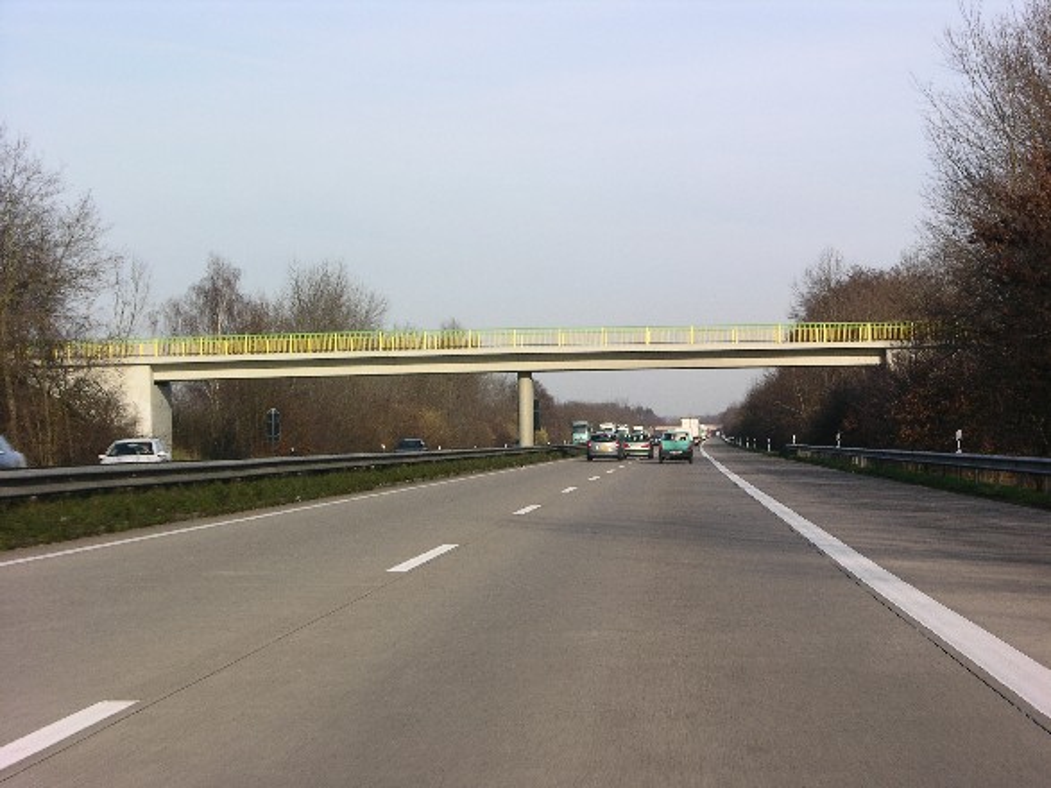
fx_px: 3036
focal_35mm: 100
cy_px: 394
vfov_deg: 14.8
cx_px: 526
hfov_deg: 19.6
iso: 50
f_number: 5.8
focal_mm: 25.4
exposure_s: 1/165
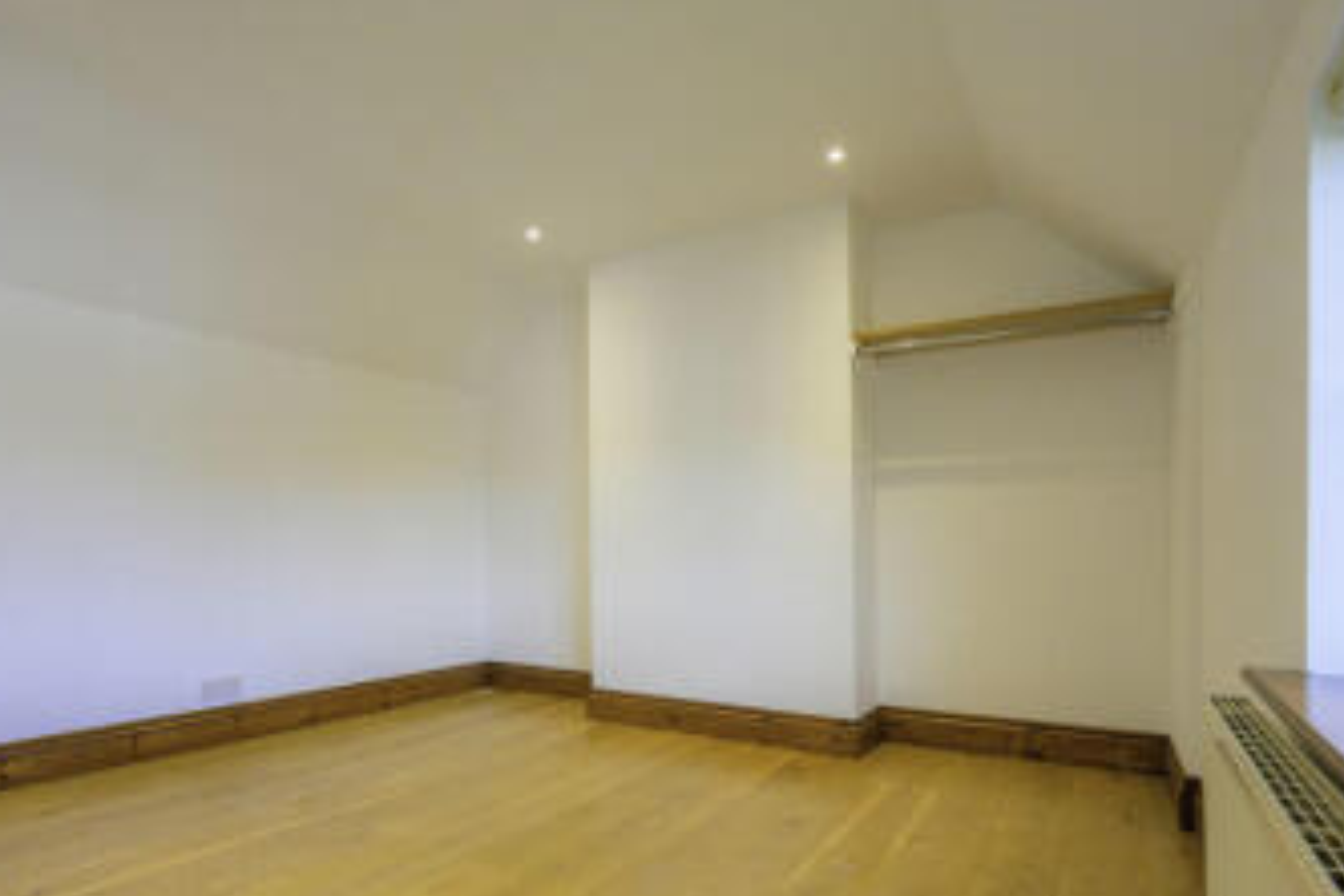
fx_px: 747
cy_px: 535
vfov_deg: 61.4
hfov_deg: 84.0
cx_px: 678
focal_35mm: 20
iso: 400
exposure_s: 1/125
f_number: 6.3
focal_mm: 14
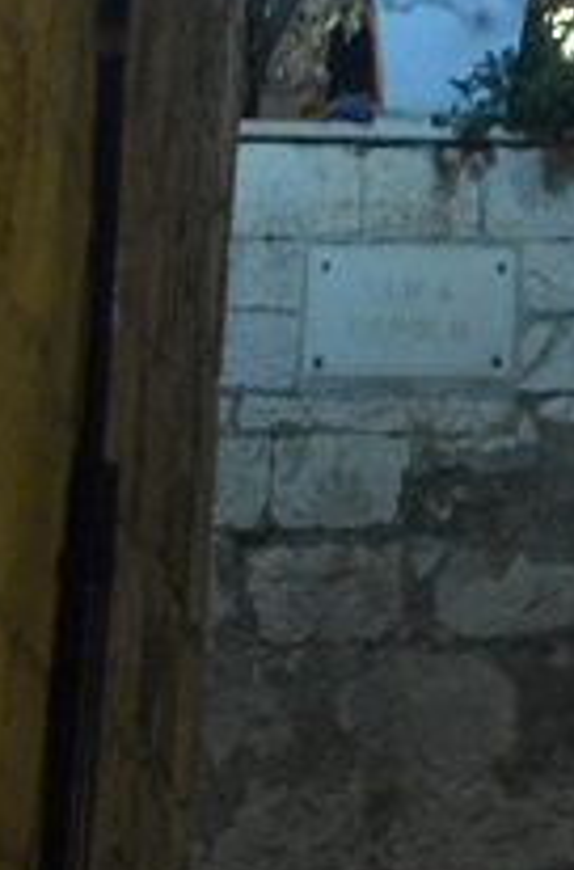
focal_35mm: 175
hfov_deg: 7.6
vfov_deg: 10.4
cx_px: 872
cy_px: -1083
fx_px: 4214
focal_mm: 24
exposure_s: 1/30
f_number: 4
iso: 1400
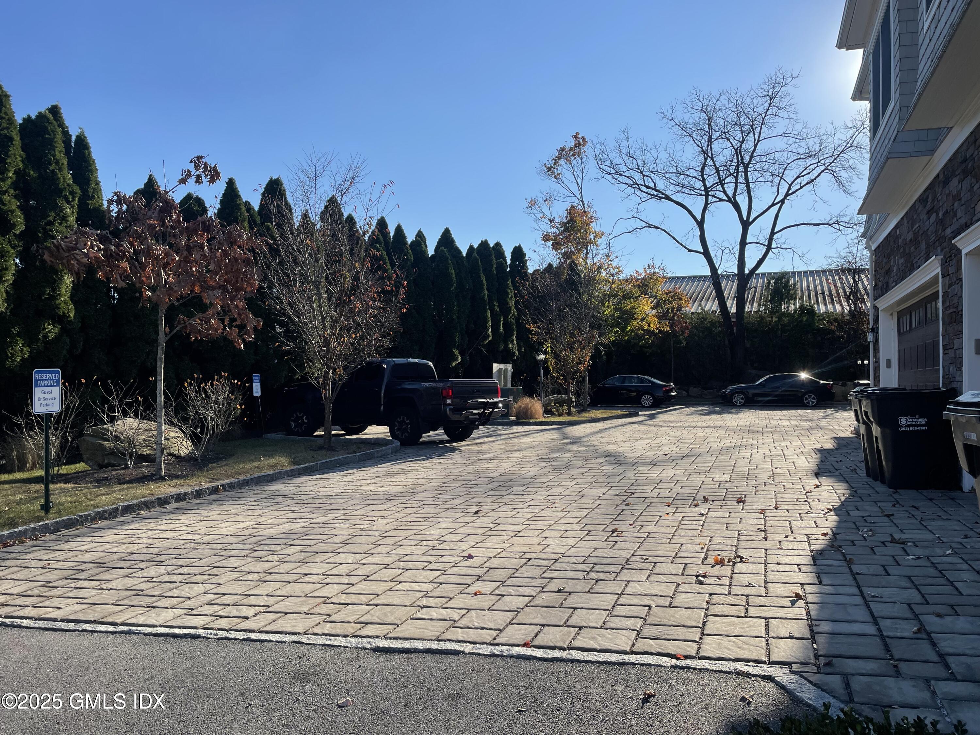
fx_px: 736
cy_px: 368
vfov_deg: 53.1
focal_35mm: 26
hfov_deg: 67.3
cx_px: 490
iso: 32
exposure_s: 1/3610
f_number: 1.6
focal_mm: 4.2
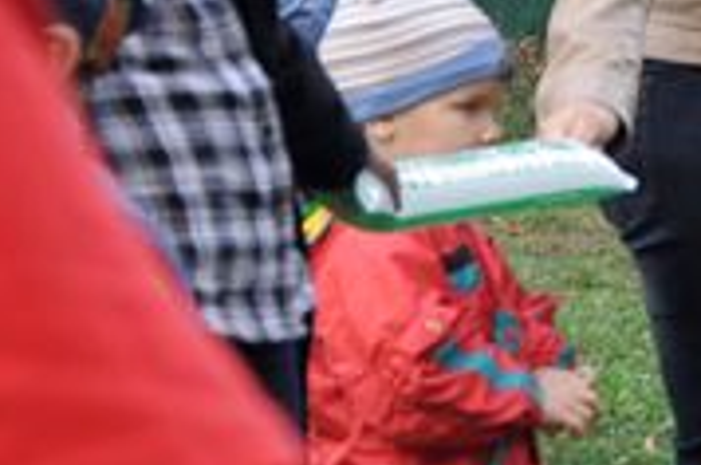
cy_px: 290
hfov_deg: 5.4
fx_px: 7250
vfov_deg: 3.7
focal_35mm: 373
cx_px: 1437
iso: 320
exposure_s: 1/60
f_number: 5
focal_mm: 52
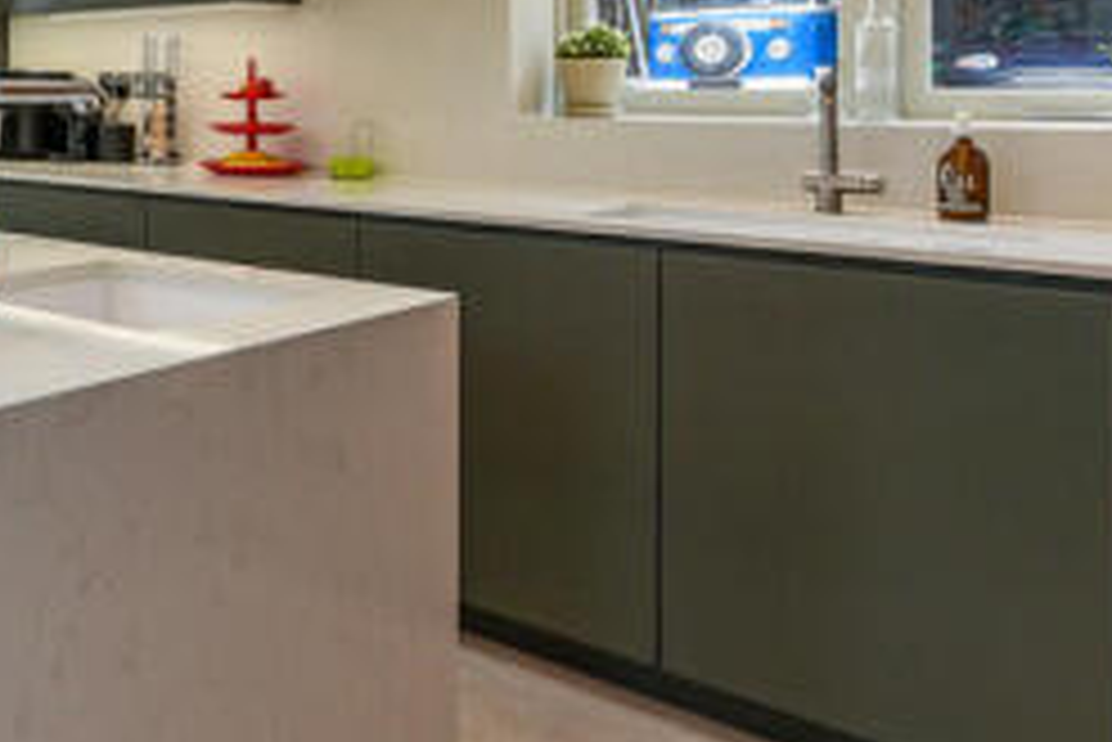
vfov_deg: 34.1
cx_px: -99
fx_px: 1144
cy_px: 79
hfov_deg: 41.7
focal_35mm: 37
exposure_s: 1/20
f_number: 9
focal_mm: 14
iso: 320
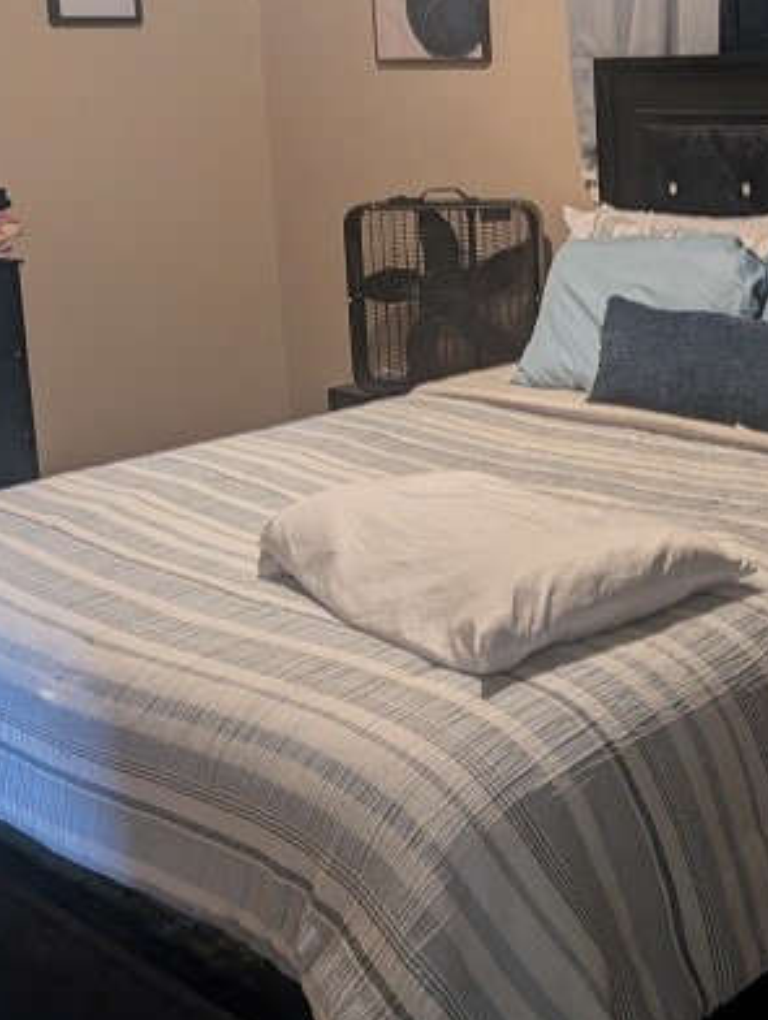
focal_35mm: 50
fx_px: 1476
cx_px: 644
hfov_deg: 28.4
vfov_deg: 37.8
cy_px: 367
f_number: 1.68
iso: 423
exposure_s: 1/40
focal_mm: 6.9
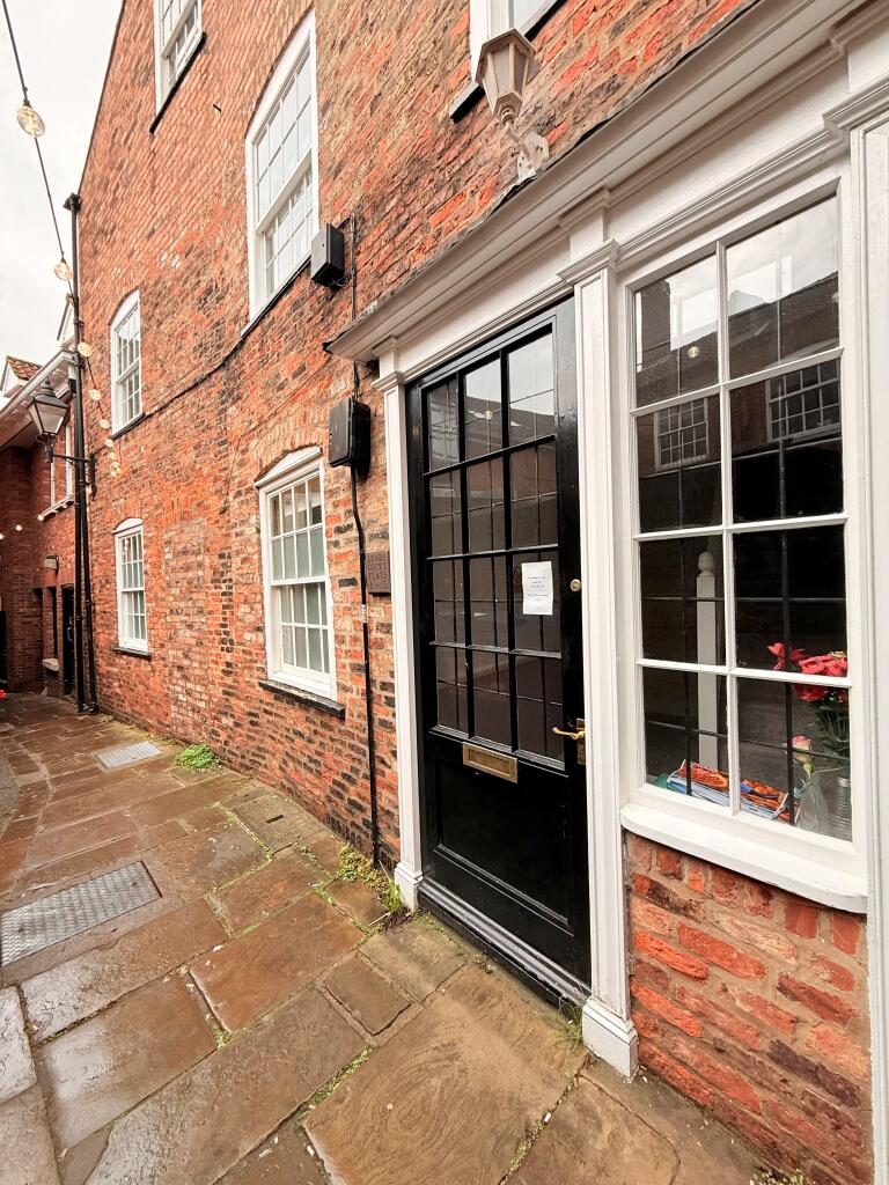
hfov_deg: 85.7
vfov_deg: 102.1
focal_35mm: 14
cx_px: 444
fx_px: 479
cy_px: 592
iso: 100
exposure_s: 1/99
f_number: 2.2
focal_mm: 2.22
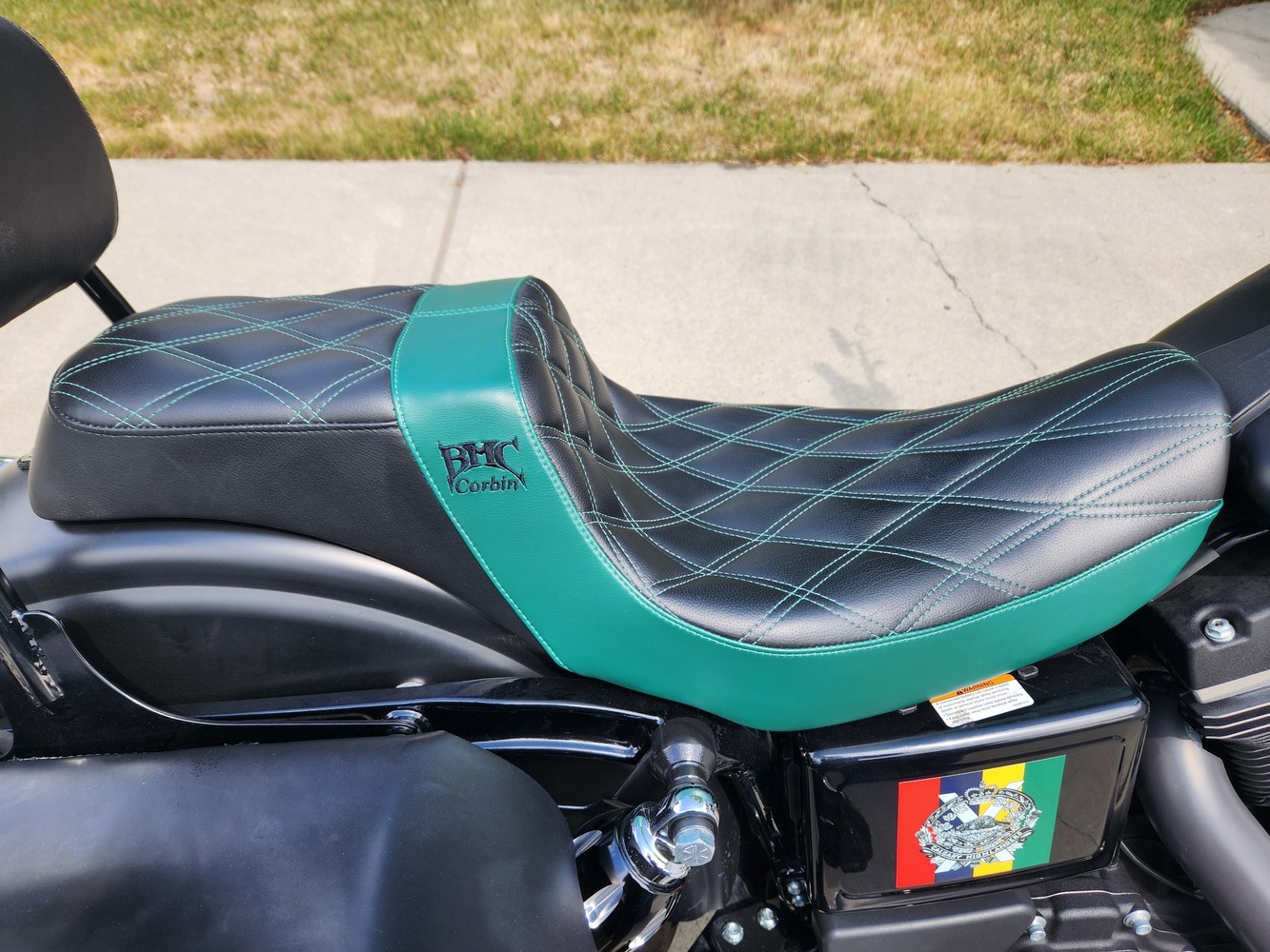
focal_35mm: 23
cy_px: 476
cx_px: 635
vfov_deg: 58.9
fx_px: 844
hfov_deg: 73.9
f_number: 1.8
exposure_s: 1/371
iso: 20
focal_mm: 5.4
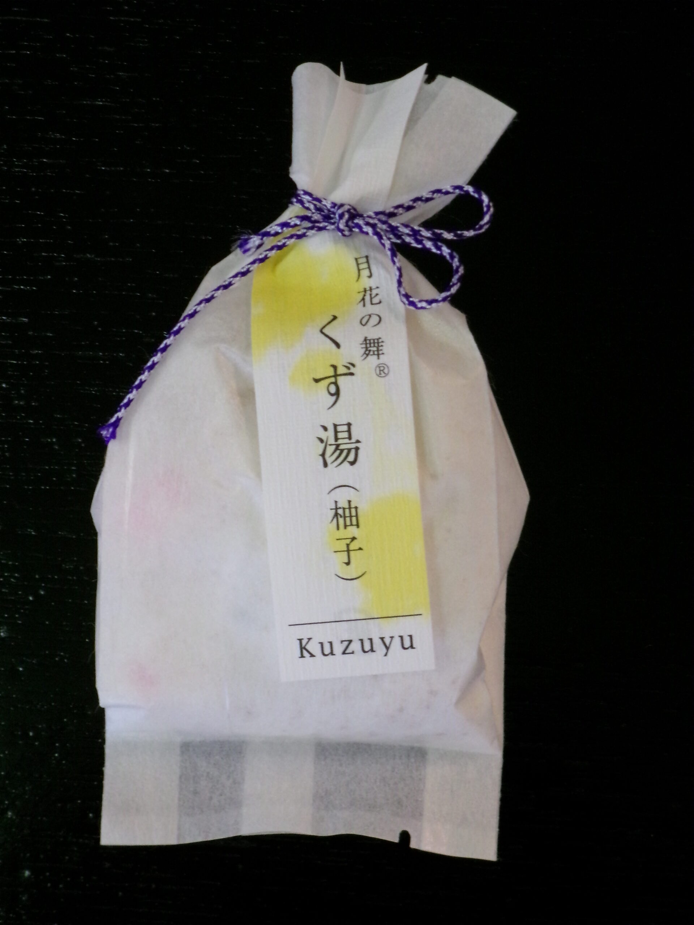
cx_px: 347
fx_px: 2539
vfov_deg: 20.7
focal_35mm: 95
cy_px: 462
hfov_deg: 15.6
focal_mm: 16.9
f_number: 5.8
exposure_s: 1/80
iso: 800
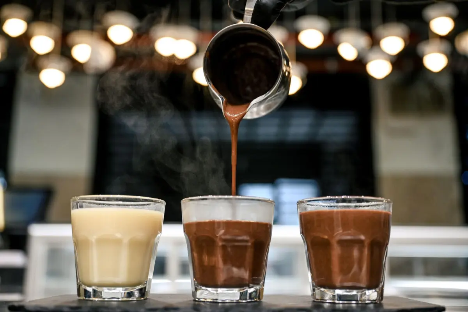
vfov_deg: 31.9
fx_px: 546
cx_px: 234
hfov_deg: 46.4
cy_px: 156
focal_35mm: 42
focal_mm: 42
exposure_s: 1/640
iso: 1000
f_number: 3.2
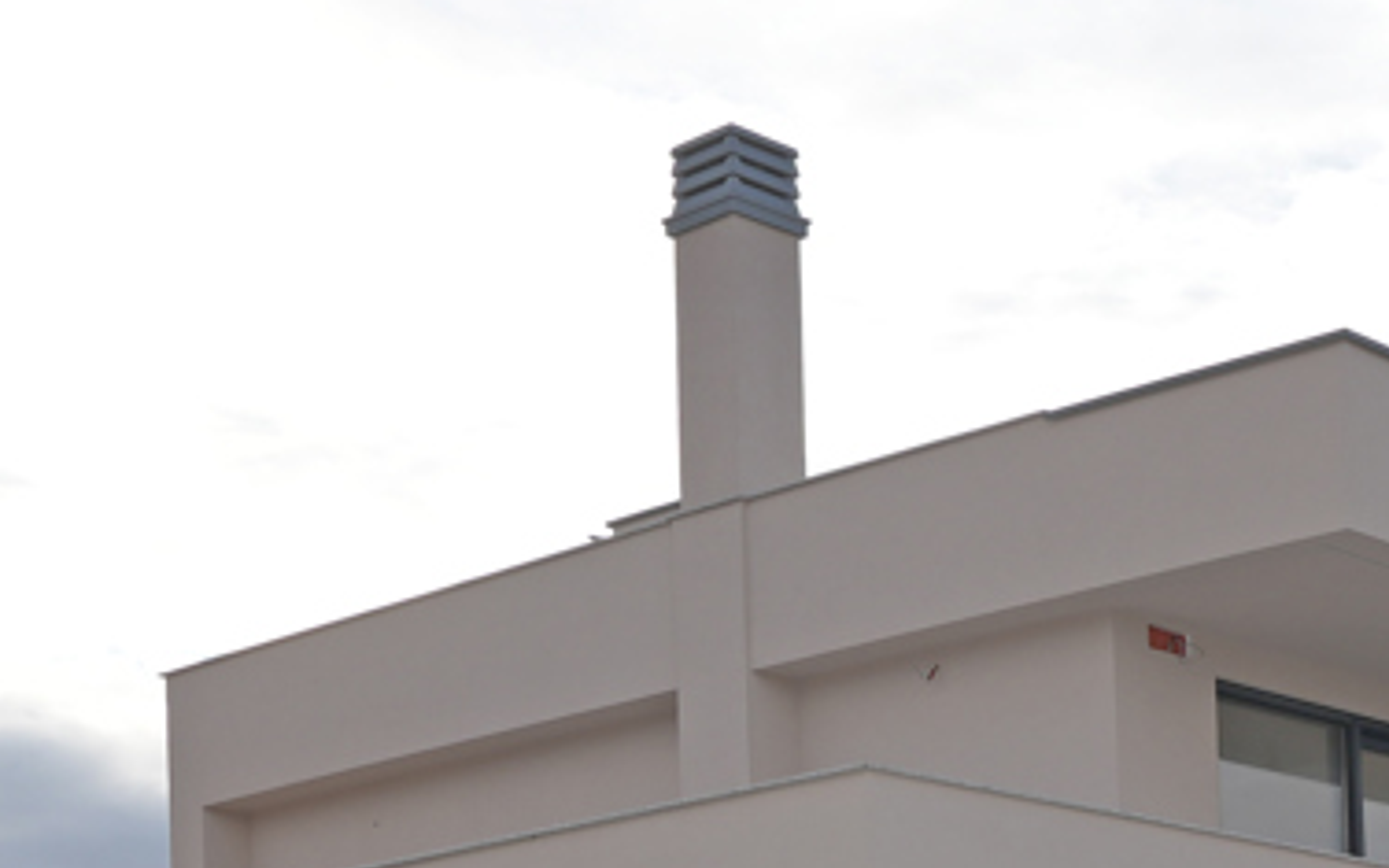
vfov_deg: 20.4
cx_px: 816
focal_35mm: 52
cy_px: 1389
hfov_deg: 38.7
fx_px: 1968
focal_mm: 16
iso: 100
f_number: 7.1
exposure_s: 1/250
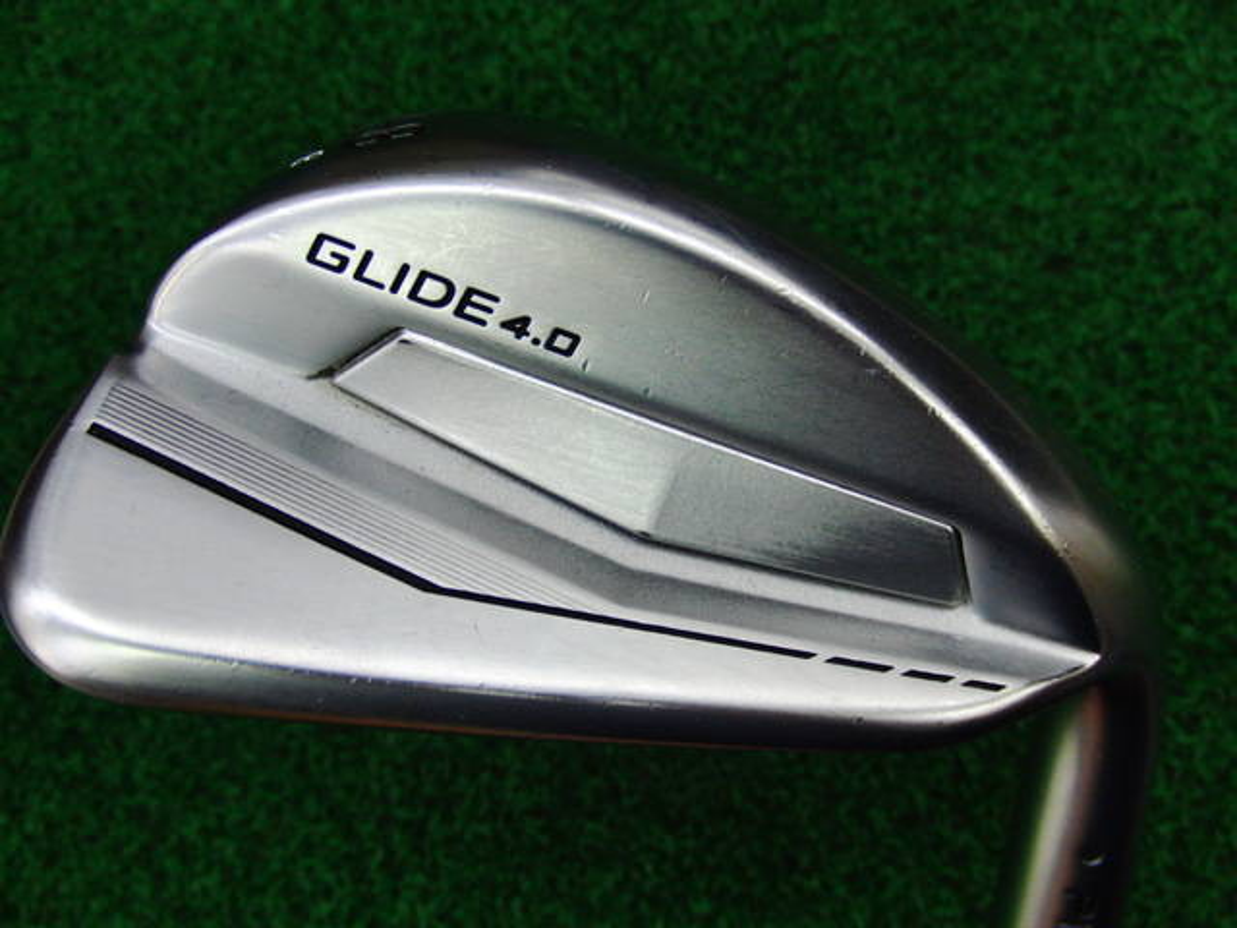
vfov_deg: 38.7
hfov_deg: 50.1
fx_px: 1322
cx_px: 618
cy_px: 464
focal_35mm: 37
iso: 200
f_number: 3.6
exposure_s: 1/80
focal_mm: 6.42
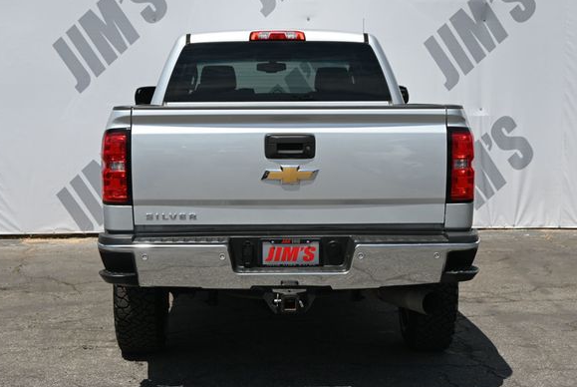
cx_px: 290
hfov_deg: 27.7
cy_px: 178
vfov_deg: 18.7
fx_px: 1172
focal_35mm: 73
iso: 100
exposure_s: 1/250
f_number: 6
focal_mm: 44
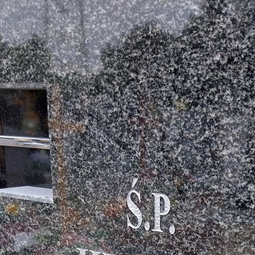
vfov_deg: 20.5
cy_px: 357
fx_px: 625
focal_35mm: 75
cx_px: 167
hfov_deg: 23.0
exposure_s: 1/203
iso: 25
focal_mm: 4
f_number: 1.8
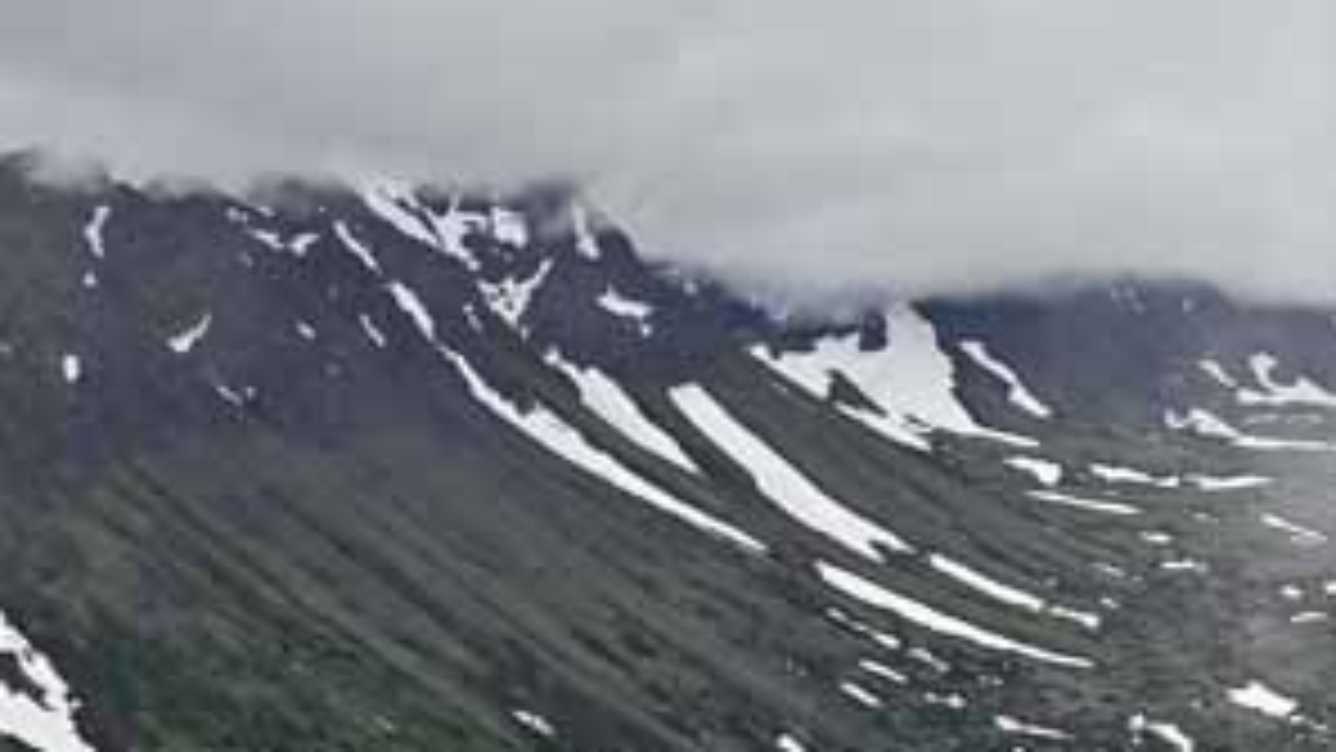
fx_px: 4392
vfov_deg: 9.7
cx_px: 1435
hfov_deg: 16.8
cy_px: 617
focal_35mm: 124
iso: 100
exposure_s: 1/1250
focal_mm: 44
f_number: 4.5
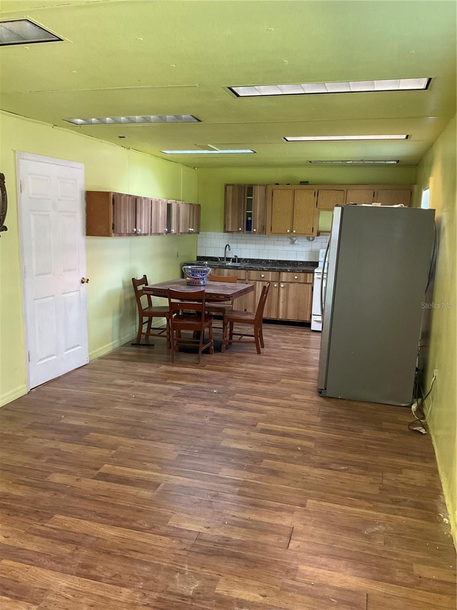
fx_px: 510
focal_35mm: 29
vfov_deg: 61.7
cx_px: 228
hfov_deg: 48.2
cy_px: 305
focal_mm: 3
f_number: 1.8
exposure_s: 1/60
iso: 125
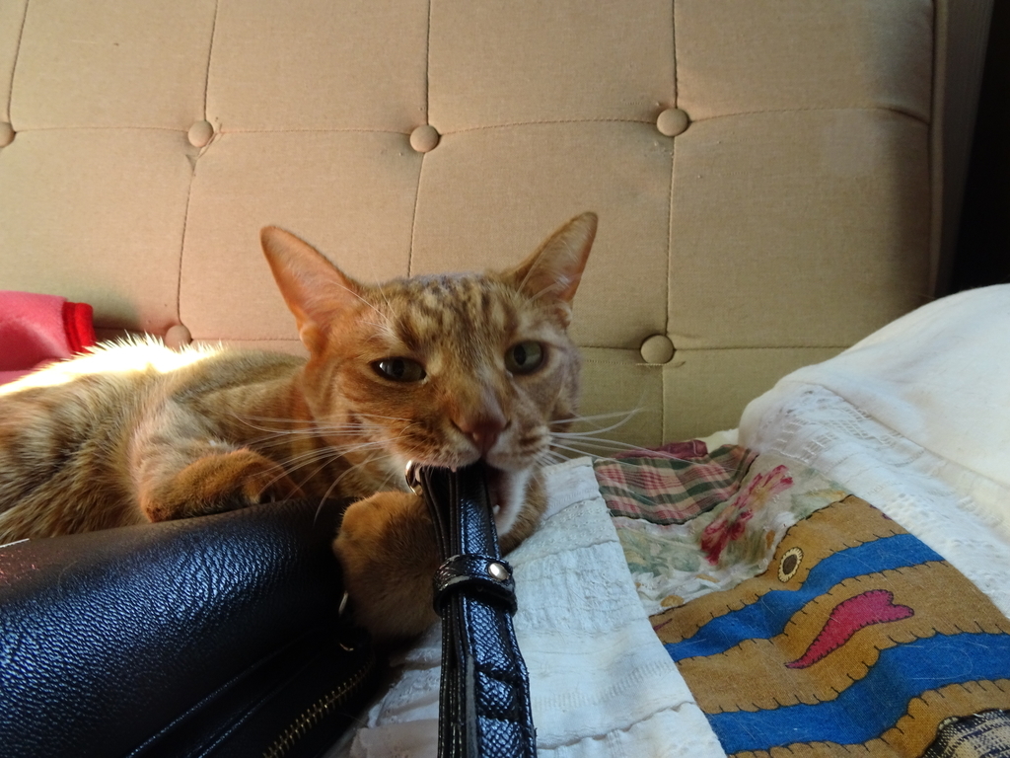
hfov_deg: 71.6
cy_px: 379
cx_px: 505
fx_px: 700
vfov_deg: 56.8
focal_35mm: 24
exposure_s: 1/30
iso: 200
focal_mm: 4.1
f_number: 3.5
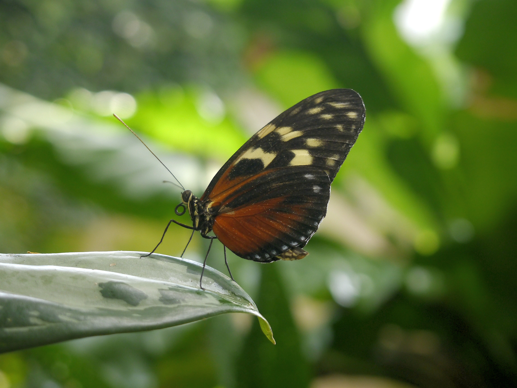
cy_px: 194
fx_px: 1255
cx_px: 258
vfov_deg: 17.6
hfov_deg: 23.3
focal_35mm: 84
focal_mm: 42
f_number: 5.6
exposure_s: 1/80
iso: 500
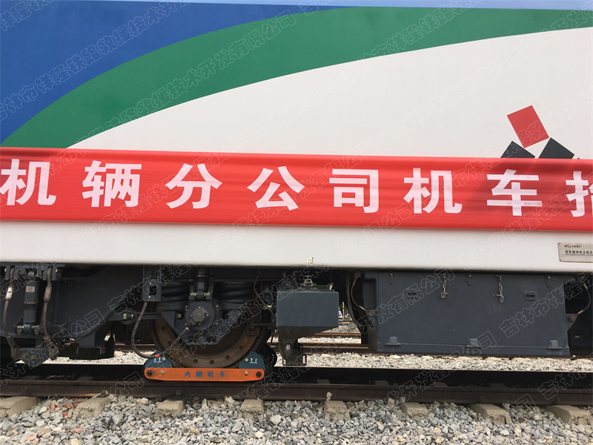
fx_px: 497
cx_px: 296
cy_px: 222
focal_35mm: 29
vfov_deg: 48.2
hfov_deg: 61.7
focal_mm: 4.15
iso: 25
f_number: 2.2
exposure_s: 1/596
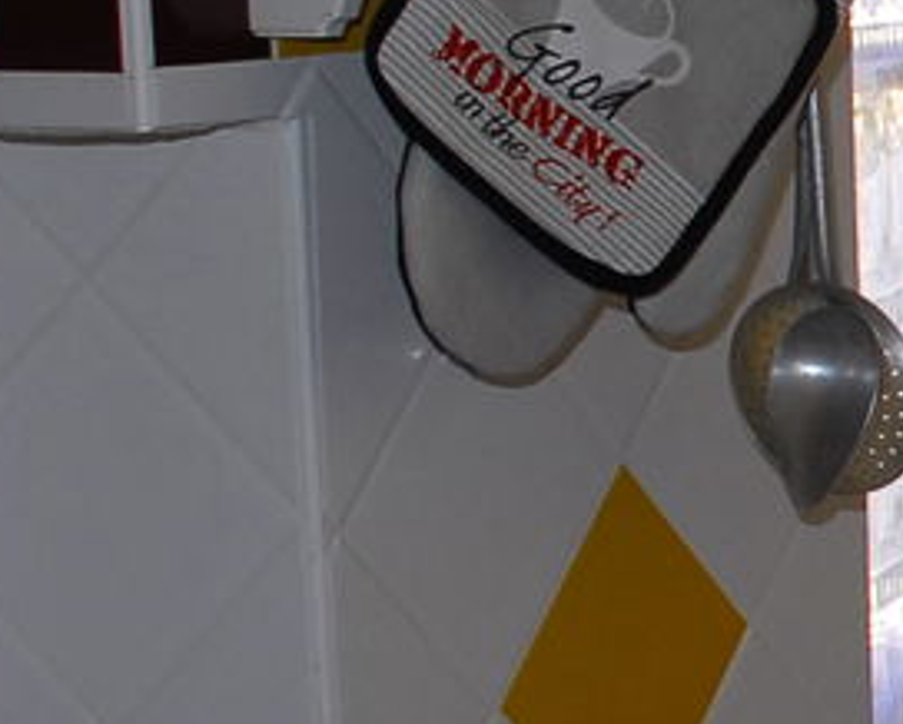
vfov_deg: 11.0
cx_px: 2181
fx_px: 3765
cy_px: 277
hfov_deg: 11.3
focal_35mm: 141
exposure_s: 1/60
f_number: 6.3
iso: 400
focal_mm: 17
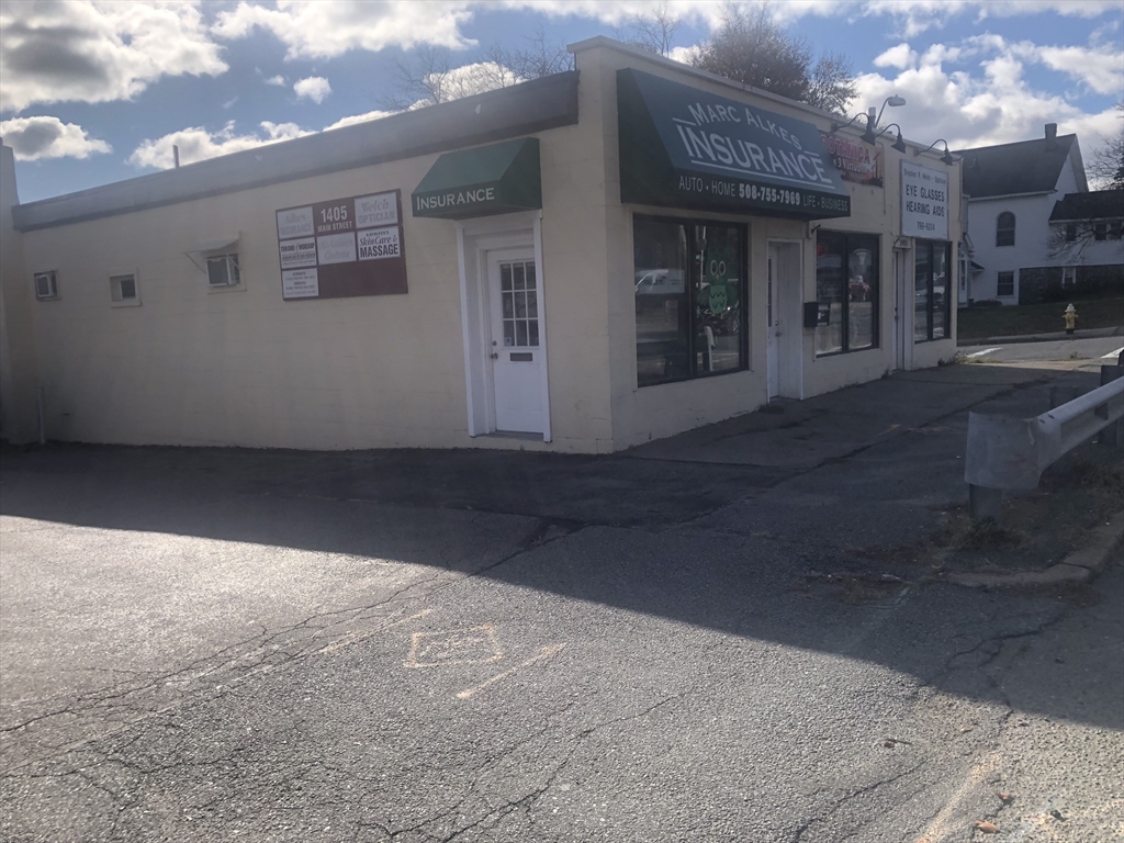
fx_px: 909
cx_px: 562
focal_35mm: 28
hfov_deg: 63.4
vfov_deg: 49.7
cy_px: 422
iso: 20
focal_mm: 3.99
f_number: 1.8
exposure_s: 1/1869
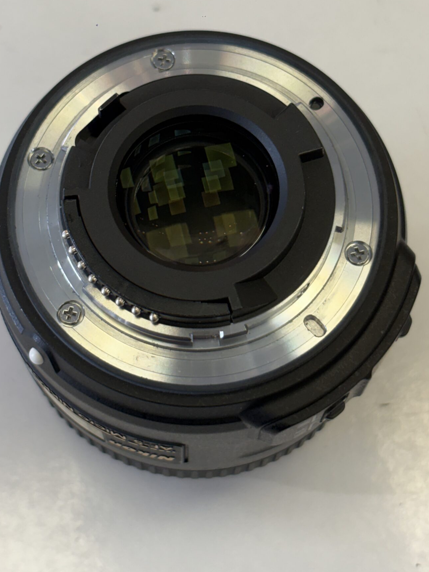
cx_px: 192
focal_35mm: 77
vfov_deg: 25.2
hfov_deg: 19.1
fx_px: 1272
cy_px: 192
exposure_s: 1/100
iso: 40
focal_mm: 5.96
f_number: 1.6
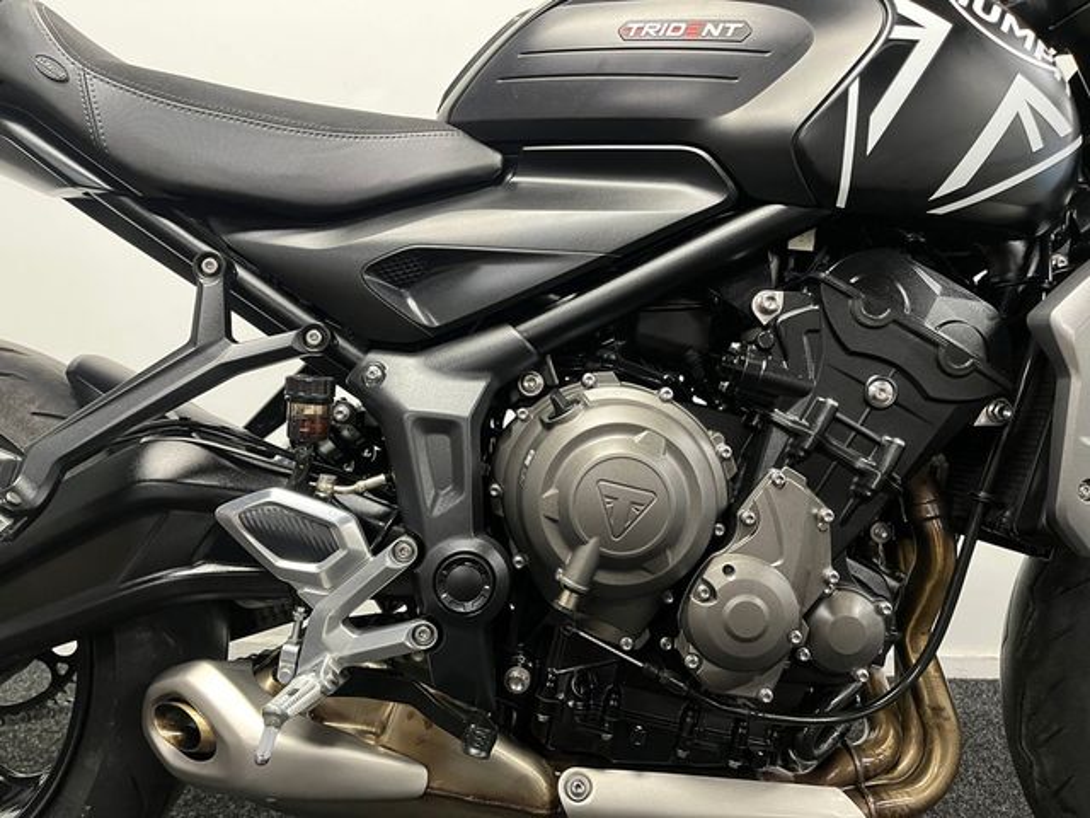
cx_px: 545
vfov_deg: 53.1
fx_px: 819
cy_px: 409
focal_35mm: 26
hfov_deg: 67.3
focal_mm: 5.1
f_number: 1.6
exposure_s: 1/50
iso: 500
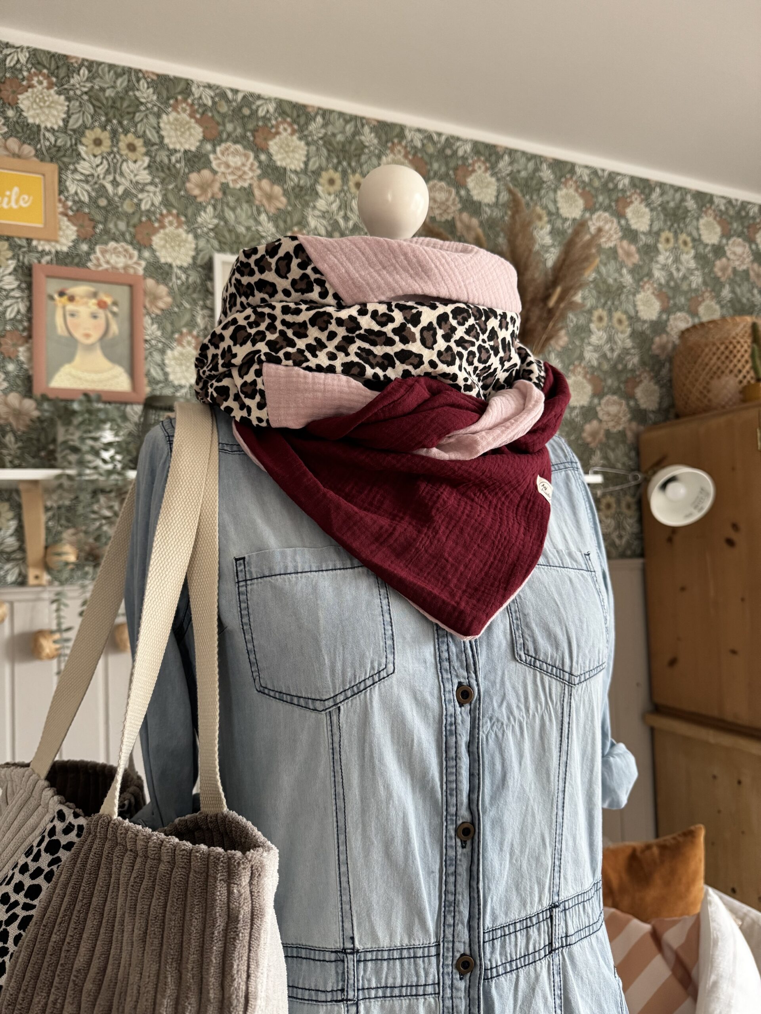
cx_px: 380
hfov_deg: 56.8
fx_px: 703
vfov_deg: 71.6
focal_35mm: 24
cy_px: 507
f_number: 1.78
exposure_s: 1/60
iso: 250
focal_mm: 6.76
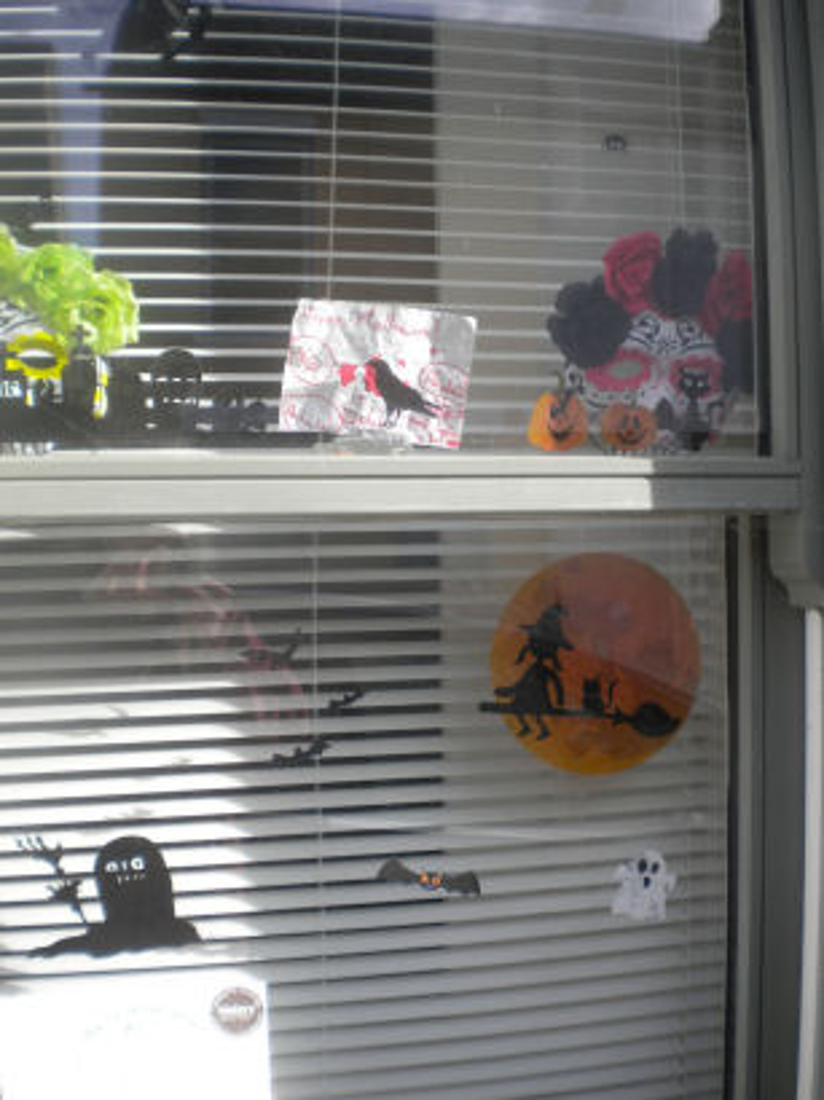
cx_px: 412
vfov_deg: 52.7
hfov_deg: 40.7
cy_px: 550
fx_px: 1112
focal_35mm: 35
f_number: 4.6
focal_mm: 6.3
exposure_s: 1/305
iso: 80
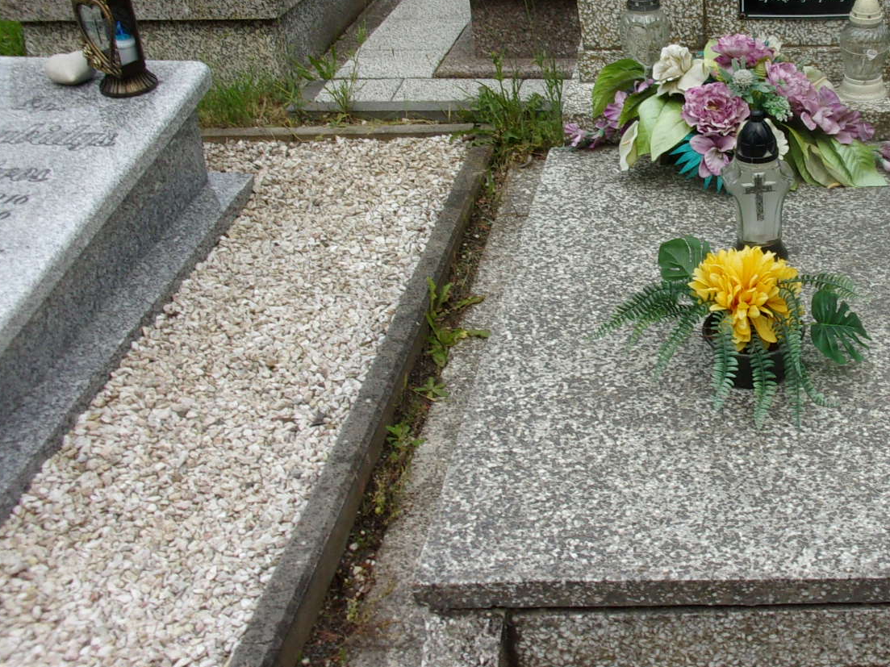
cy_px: 247
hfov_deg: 35.4
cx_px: 737
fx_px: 1337
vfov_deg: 27.9
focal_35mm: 52
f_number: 10.8
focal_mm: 5.1
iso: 80
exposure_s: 1/58
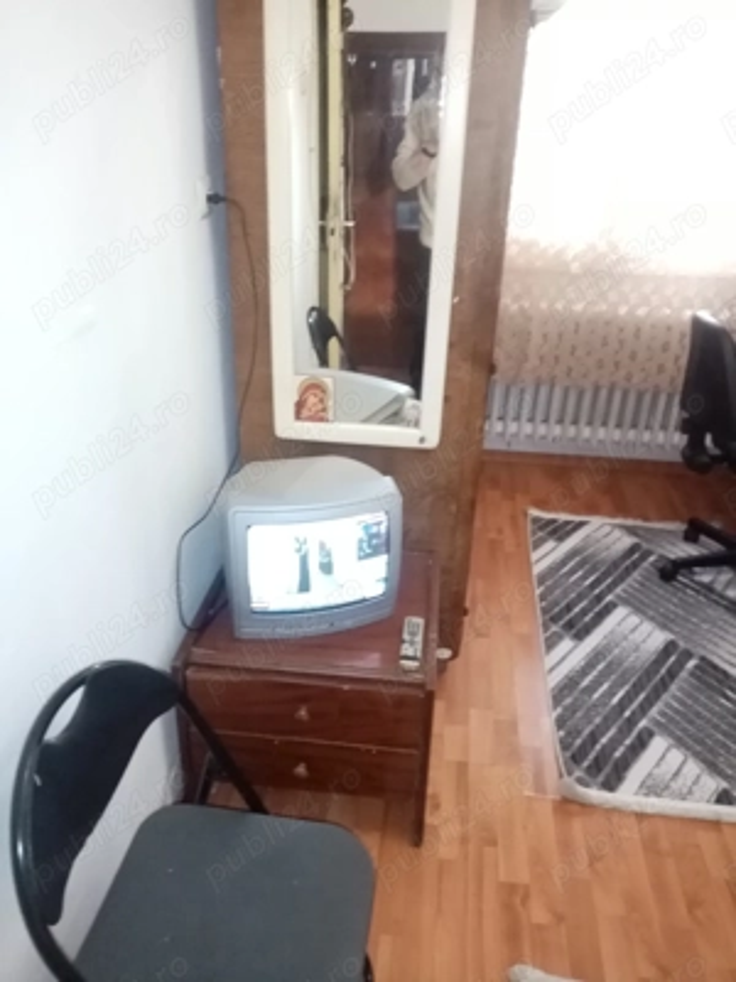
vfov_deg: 67.3
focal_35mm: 26
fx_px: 737
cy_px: 491
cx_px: 368
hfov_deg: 53.1
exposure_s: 1/20
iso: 962
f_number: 1.8
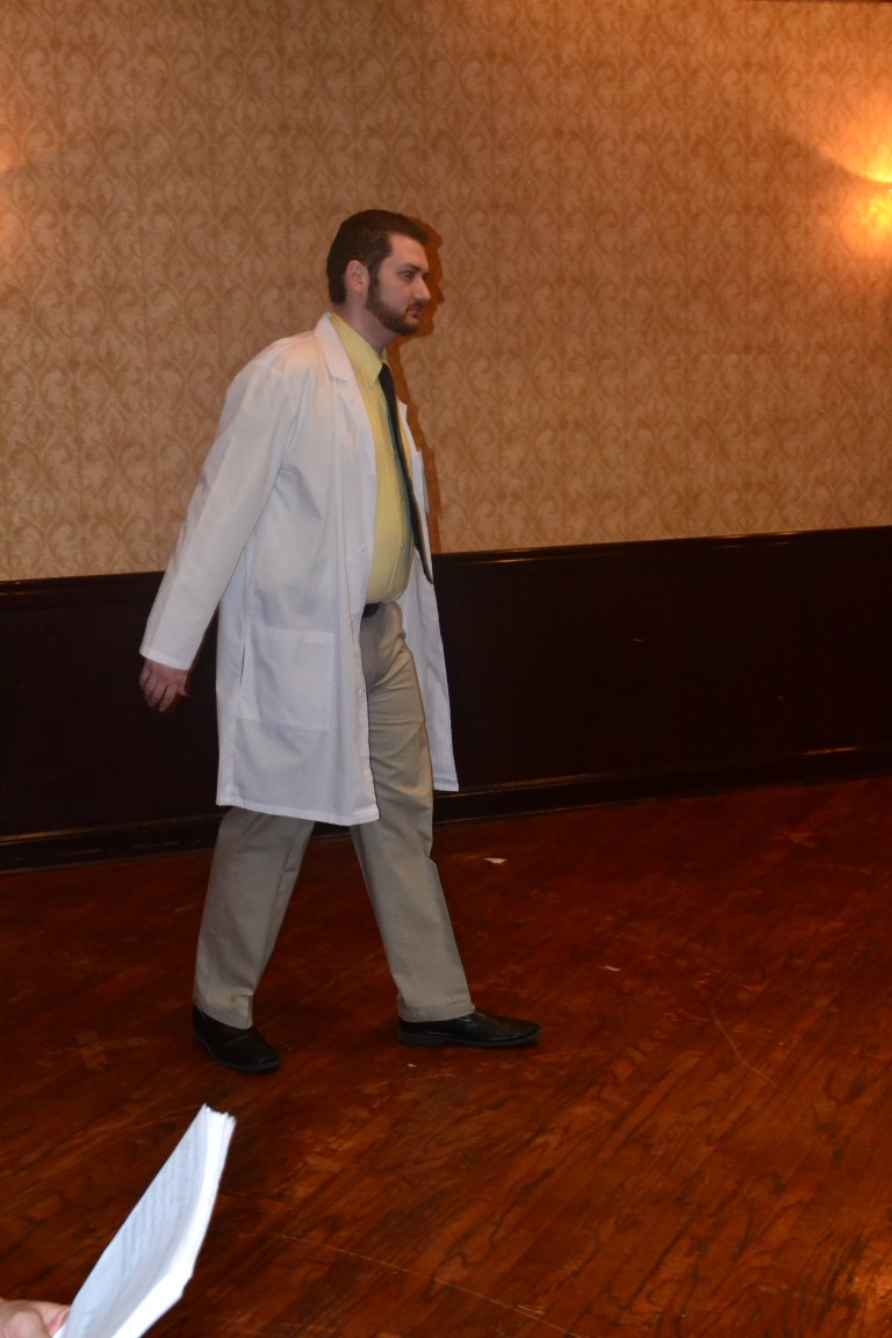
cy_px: 669
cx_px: 446
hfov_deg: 28.1
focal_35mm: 48
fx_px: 1784
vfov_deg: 41.1
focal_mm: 32
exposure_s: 1/60
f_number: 7.1
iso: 3200
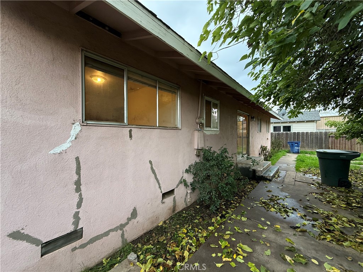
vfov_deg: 85.7
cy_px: 136
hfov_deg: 102.1
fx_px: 147
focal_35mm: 14
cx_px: 182
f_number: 2.2
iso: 100
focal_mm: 2.22
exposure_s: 1/99
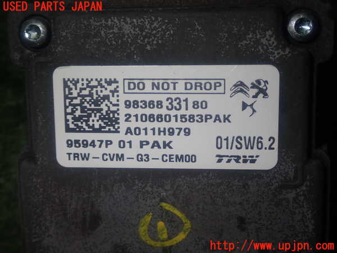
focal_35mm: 54
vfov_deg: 27.0
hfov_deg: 35.5
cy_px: 126
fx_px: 526
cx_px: 168
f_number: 10
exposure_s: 1/50
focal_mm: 9.65
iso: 200
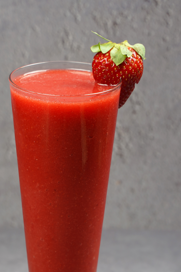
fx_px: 1108
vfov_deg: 13.9
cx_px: 70
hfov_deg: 9.3
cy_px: 229
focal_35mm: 147
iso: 200
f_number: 8
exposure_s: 1/100
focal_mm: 75
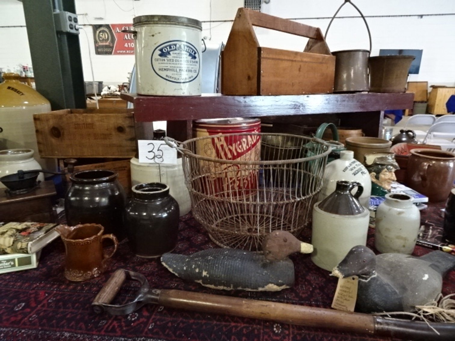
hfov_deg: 71.6
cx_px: 228
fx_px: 315
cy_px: 170
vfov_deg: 56.8
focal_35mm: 24
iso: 800
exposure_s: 1/25
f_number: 3.5
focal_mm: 4.1
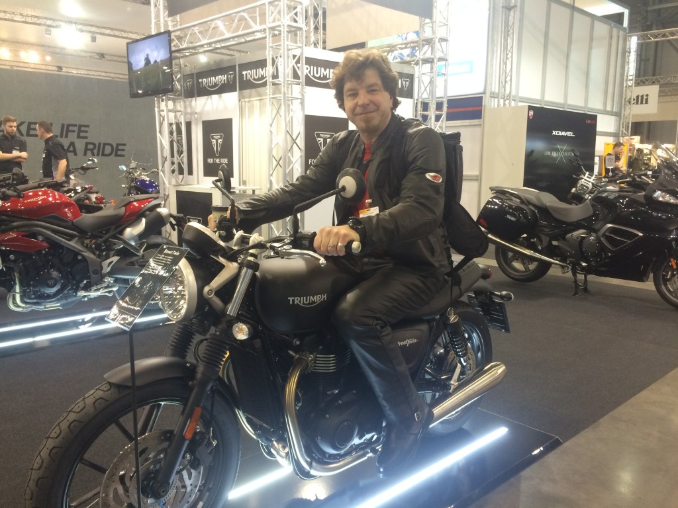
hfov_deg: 61.7
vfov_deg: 48.2
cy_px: 254
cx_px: 339
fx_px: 568
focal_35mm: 29
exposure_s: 1/33
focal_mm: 4.15
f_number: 2.2
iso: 125
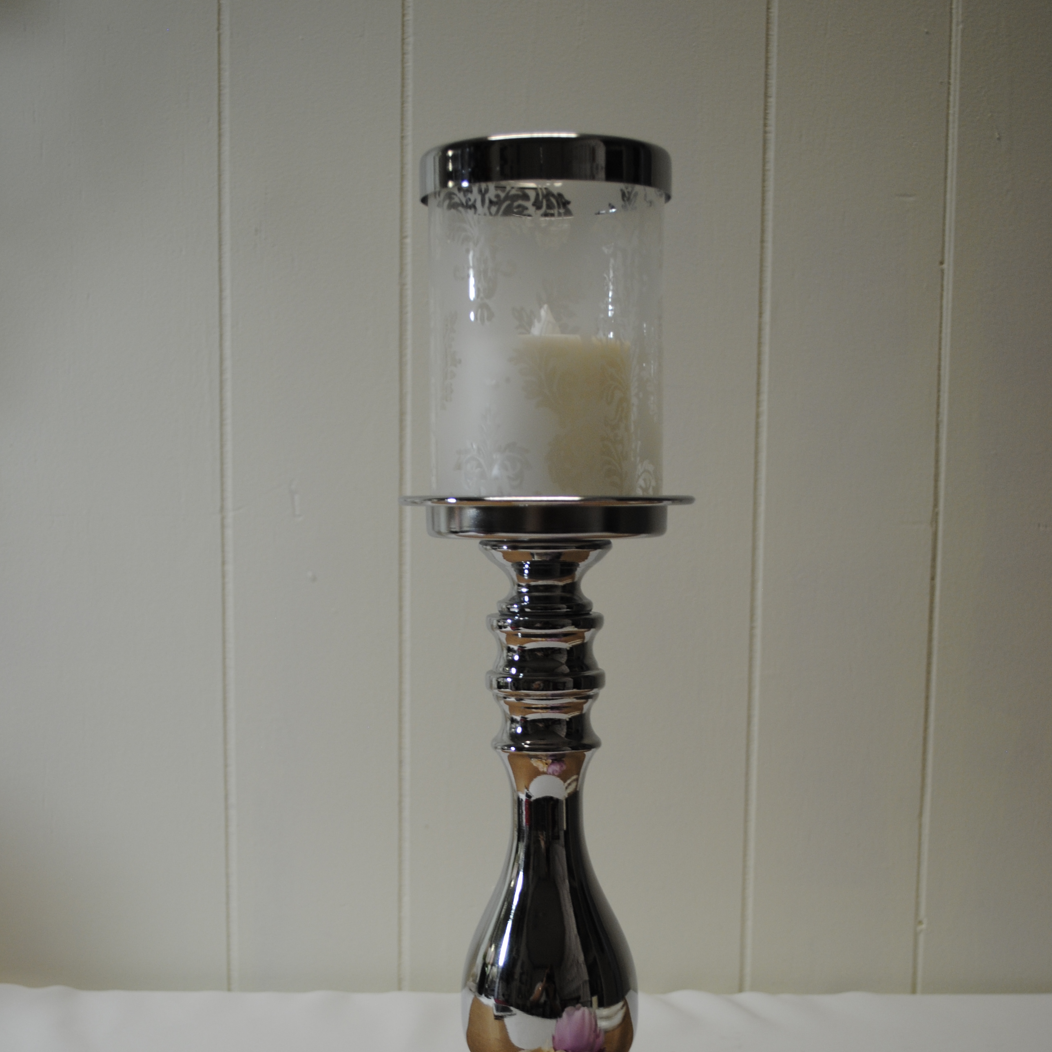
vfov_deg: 36.3
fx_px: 1582
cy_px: 735
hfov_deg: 36.8
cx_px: 524
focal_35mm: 46
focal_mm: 24
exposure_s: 1/40
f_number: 4
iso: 200
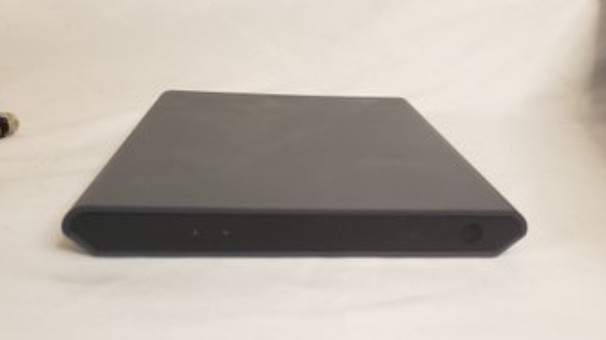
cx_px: 301
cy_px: 212
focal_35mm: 29
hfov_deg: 66.1
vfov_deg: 39.8
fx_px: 466
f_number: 1.5
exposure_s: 1/60
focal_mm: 4.3
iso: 160
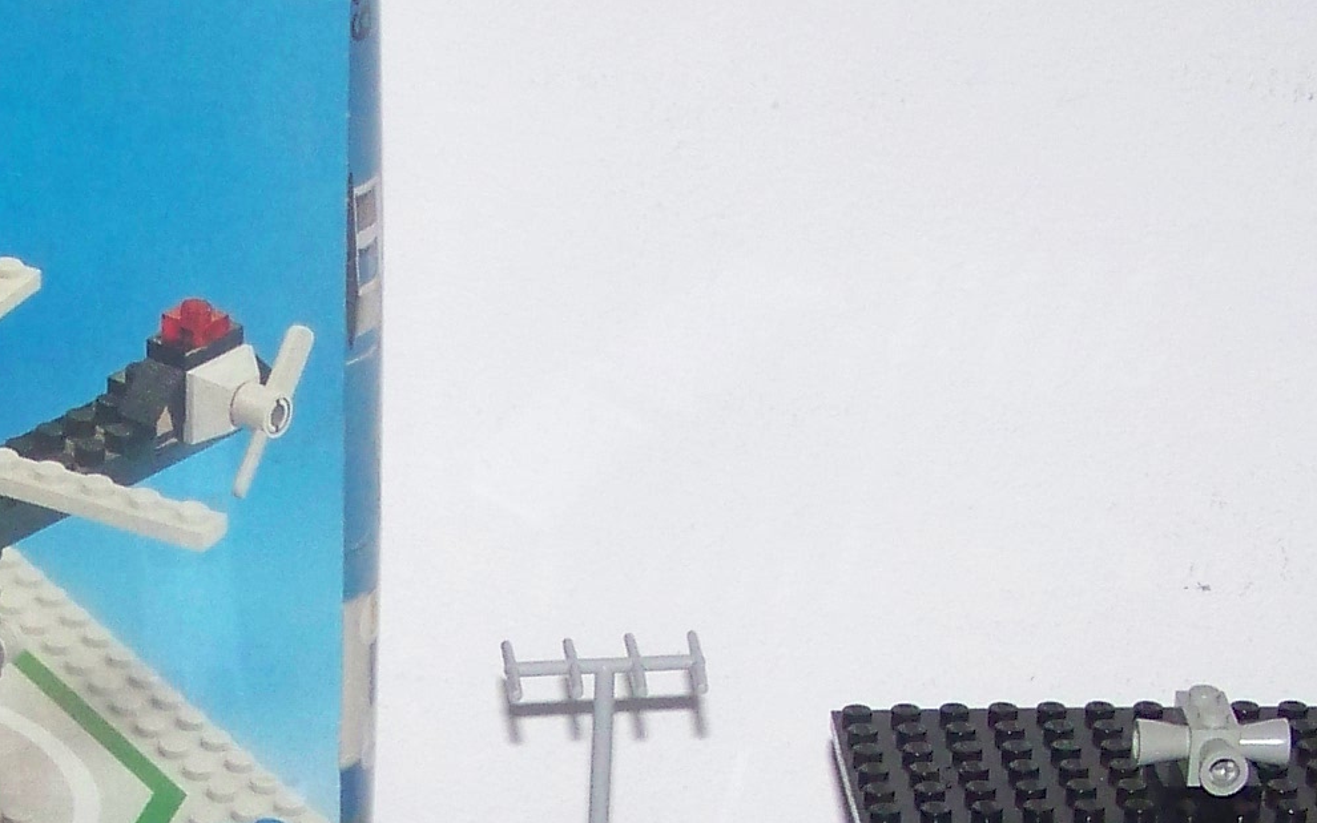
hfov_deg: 16.5
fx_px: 4487
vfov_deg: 10.3
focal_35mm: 125
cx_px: 169
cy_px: 1081
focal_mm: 6.3
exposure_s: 1/30
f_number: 2.8
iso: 200
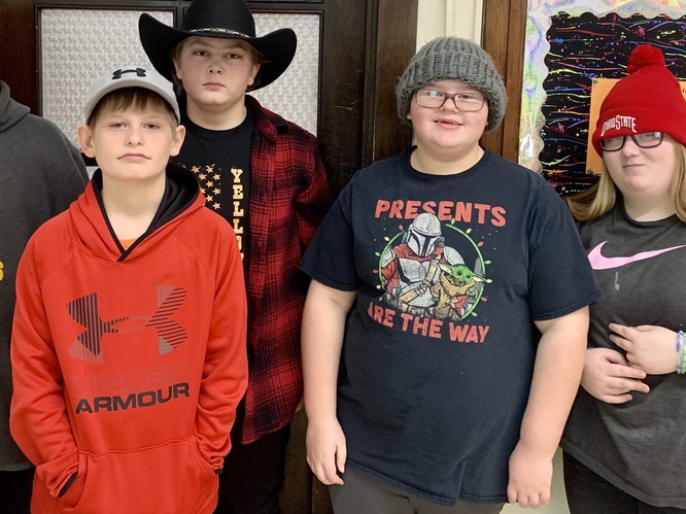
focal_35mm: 40
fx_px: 792
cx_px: 315
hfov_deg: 46.8
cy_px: 133
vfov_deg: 35.2
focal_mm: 4.25
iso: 320
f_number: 1.8
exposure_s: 1/60
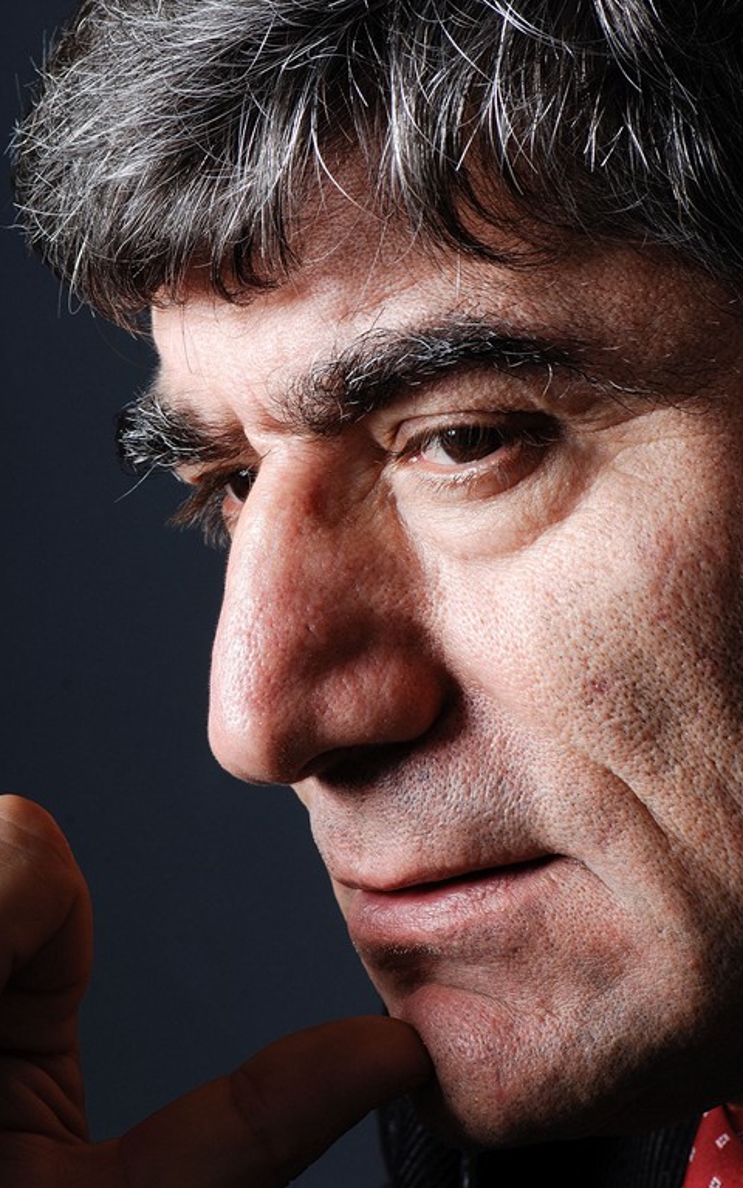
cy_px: 596
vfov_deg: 11.1
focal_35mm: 189
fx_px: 6110
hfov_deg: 7.0
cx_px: 350
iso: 100
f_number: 13
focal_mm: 105
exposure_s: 1/250
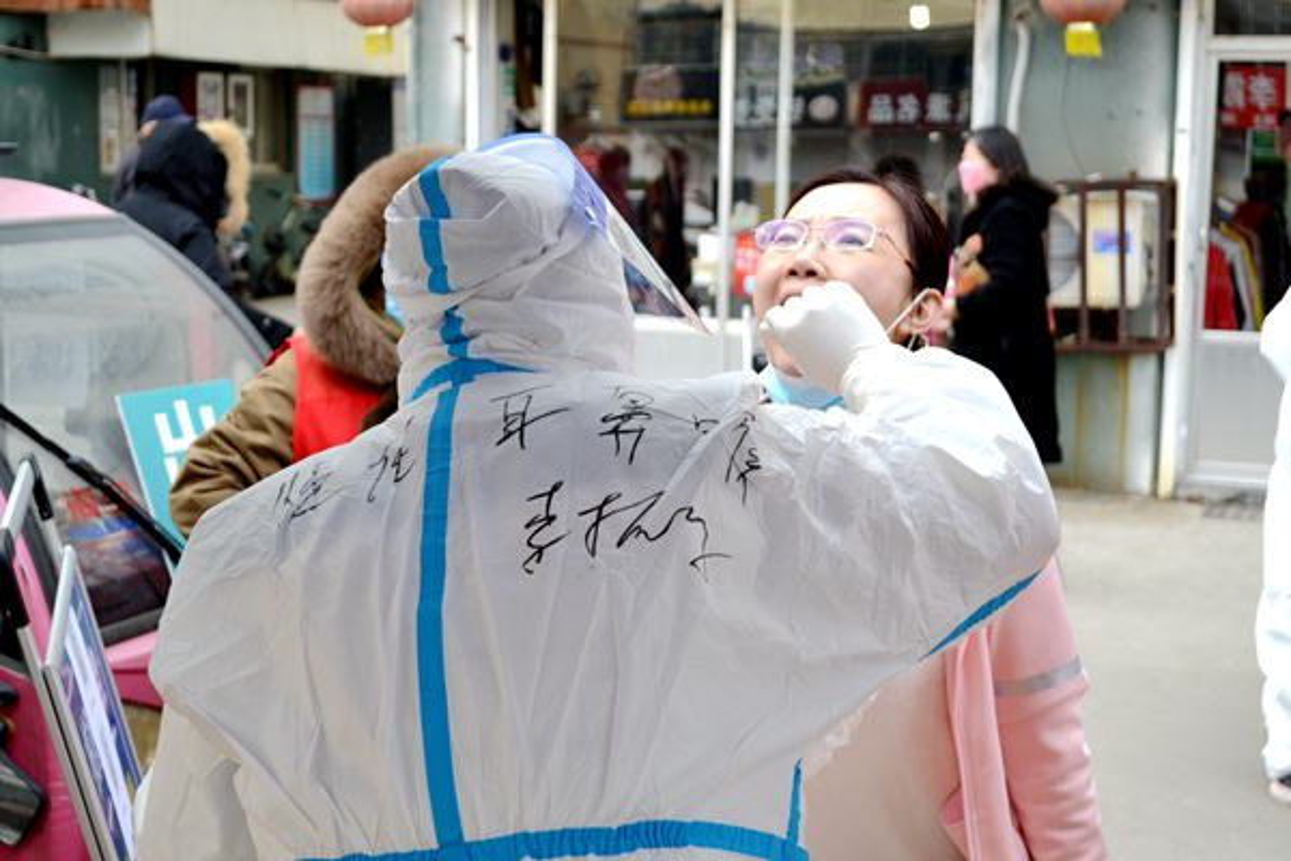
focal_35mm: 60
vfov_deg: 22.6
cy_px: 430
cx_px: 646
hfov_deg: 33.4
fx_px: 2151
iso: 125
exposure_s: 1/125
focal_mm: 40
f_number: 5.6
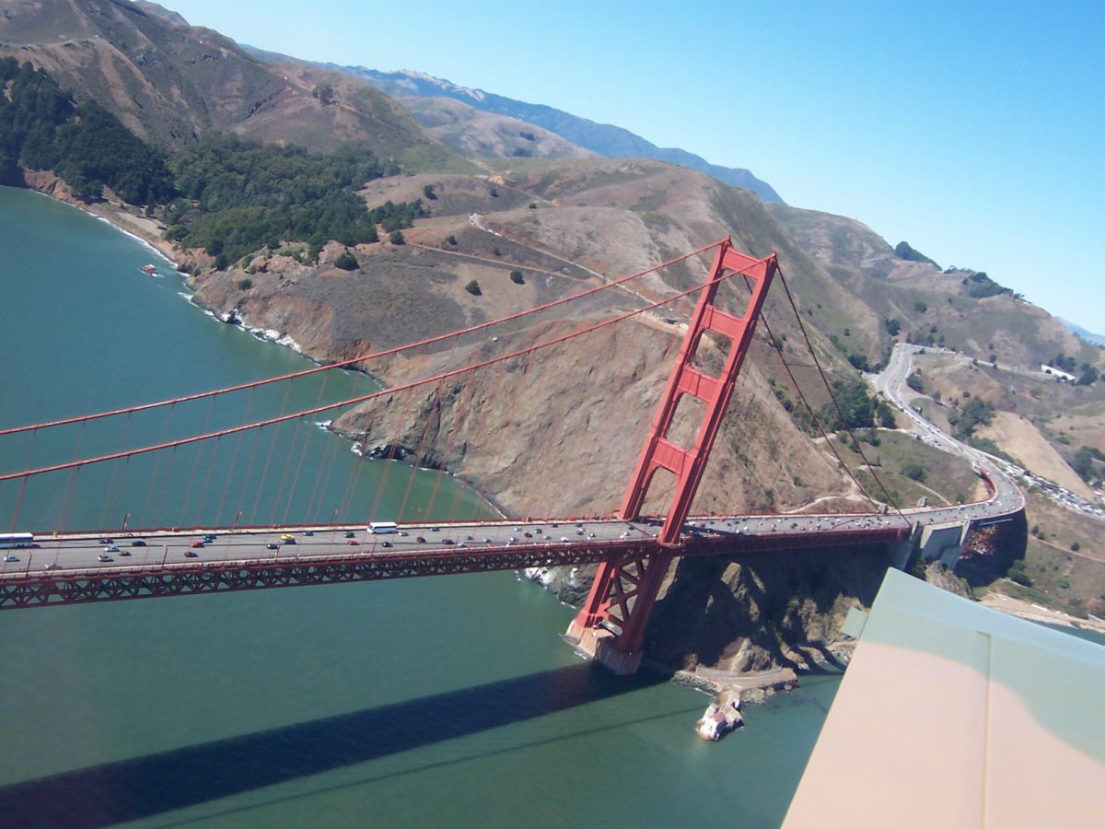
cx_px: 552
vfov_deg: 39.7
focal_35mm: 36
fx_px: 1149
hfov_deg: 51.4
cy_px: 414
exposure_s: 1/500
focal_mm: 5.6
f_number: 4
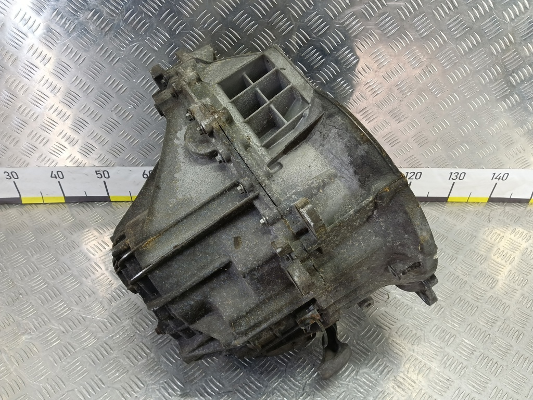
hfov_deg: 73.9
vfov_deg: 58.9
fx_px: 354
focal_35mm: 23
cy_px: 200
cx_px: 266
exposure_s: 1/50
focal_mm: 4.11
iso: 169
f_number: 1.6
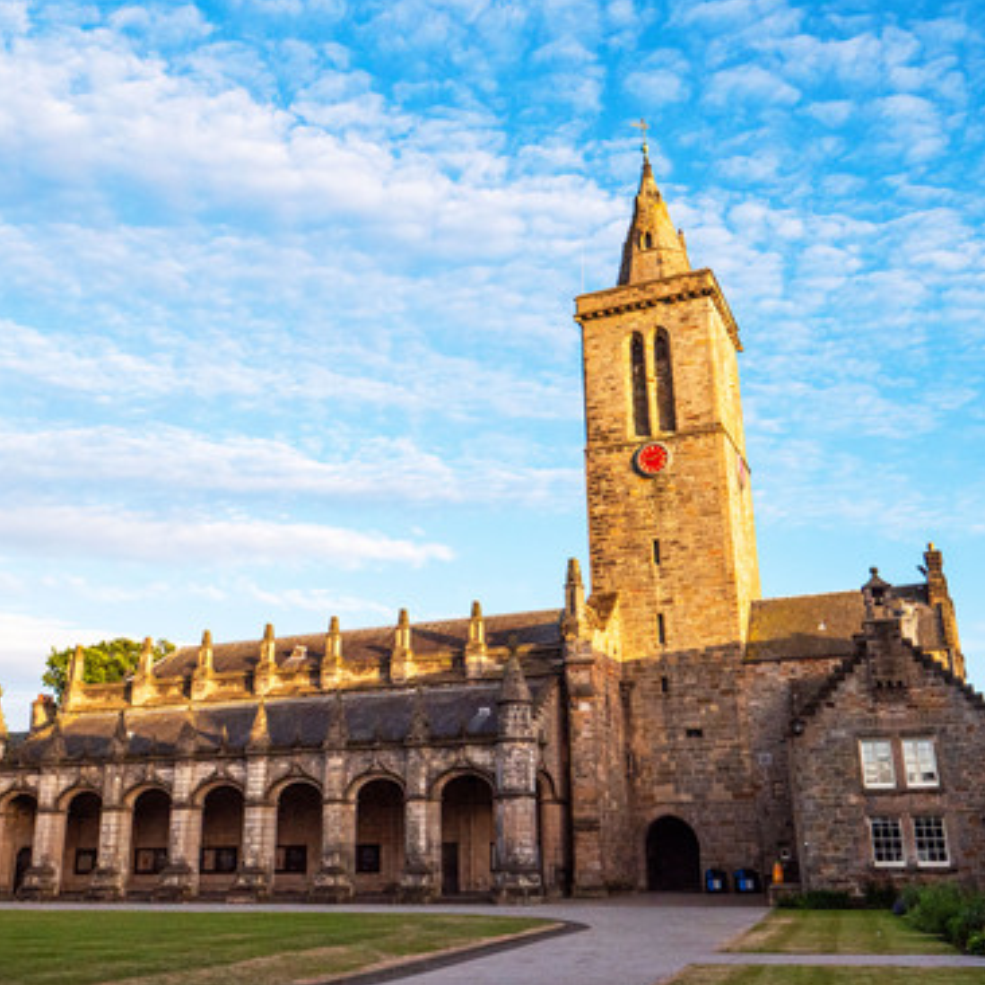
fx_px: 1127
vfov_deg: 47.2
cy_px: 491
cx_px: 474
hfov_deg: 47.2
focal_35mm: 35
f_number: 6.3
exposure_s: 1/1000
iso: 800
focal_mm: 14
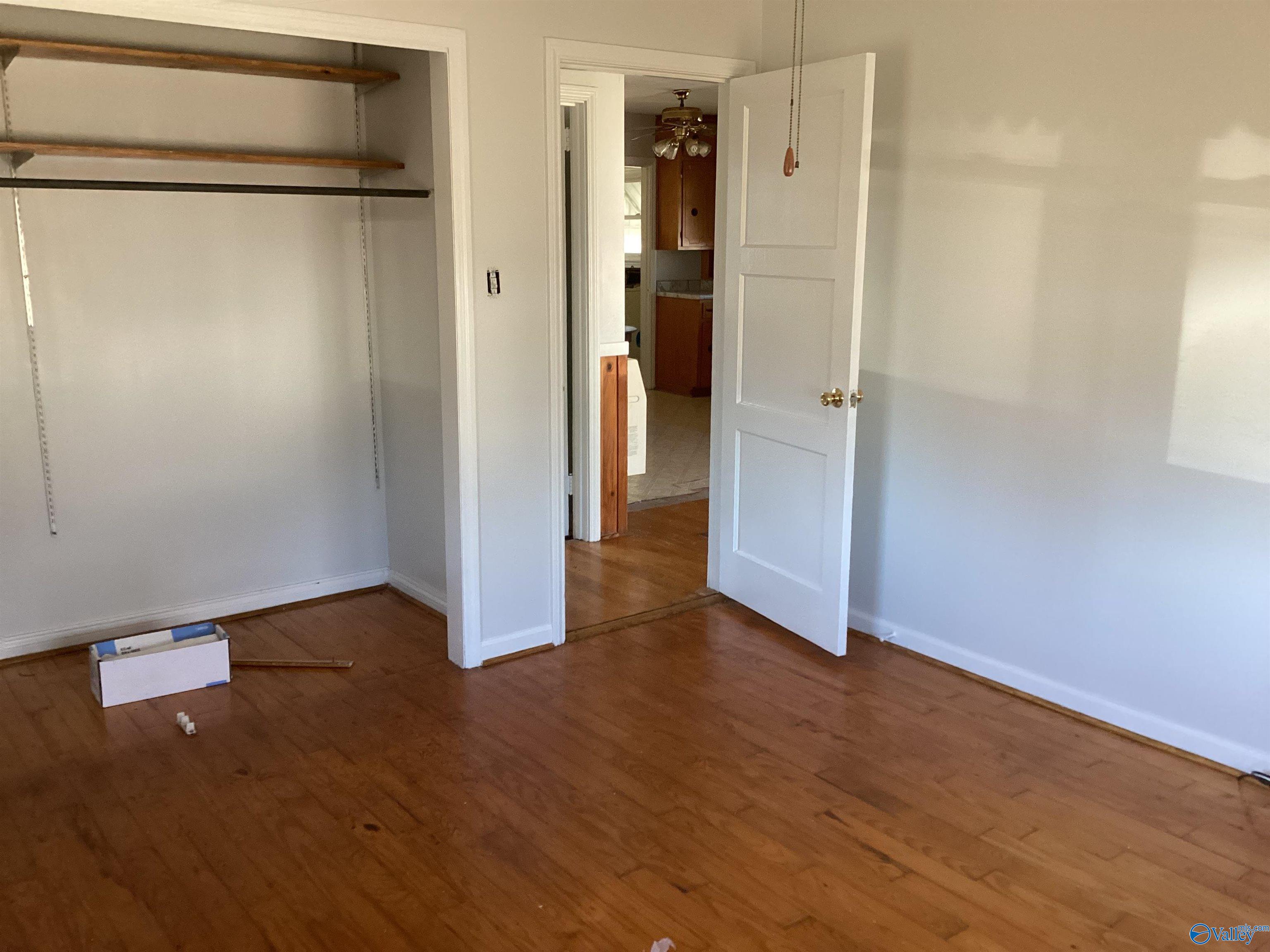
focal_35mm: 31
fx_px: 1137
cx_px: 635
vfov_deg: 45.4
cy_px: 476
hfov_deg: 58.4
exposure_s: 1/60
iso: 320
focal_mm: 3.3
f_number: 2.4
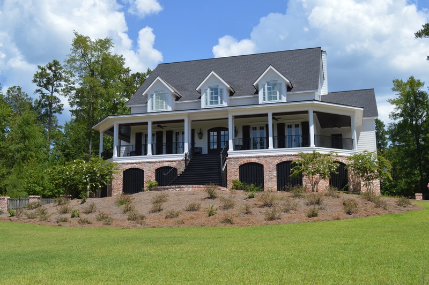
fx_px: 500
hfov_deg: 46.4
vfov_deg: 31.8
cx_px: 214
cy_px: 142
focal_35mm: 42
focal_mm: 28
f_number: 8
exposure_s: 1/250
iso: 100
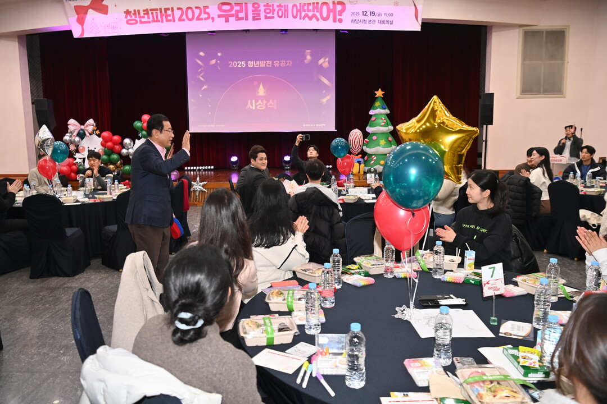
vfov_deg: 45.0
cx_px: 304
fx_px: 489
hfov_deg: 63.7
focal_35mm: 29
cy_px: 202
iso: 800
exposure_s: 1/80
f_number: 4.5
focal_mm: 29
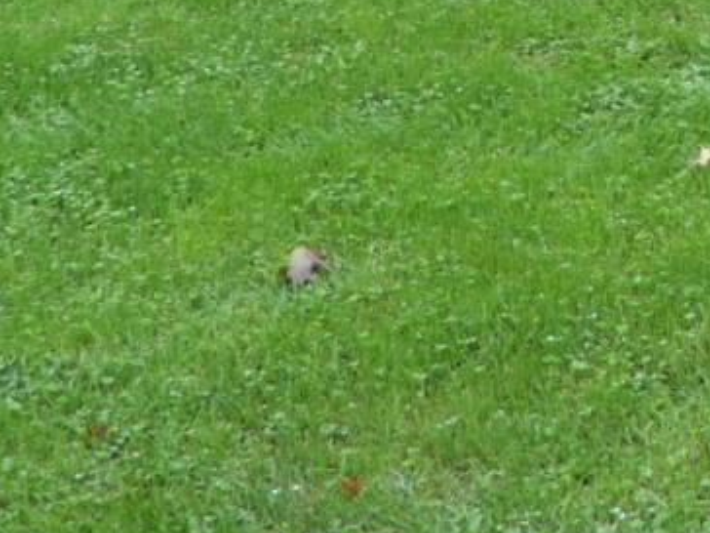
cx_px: 903
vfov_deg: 10.9
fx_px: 2523
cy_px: -556
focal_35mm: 123
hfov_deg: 15.3
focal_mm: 5
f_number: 3.5
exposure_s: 1/30
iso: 80
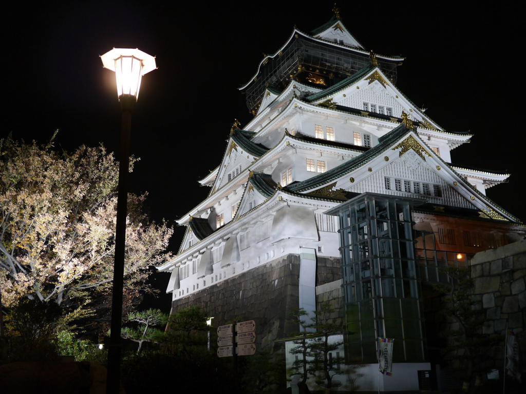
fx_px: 608
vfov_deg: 36.0
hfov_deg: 46.8
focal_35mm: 40
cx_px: 263
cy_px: 197
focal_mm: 20
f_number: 1.7
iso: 250
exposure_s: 1/60
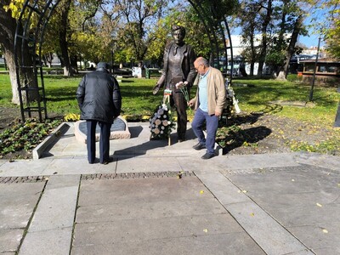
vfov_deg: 58.9
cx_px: 170
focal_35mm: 23
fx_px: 226
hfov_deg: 73.9
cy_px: 128
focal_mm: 6.14
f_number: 1.65
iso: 50
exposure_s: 1/649
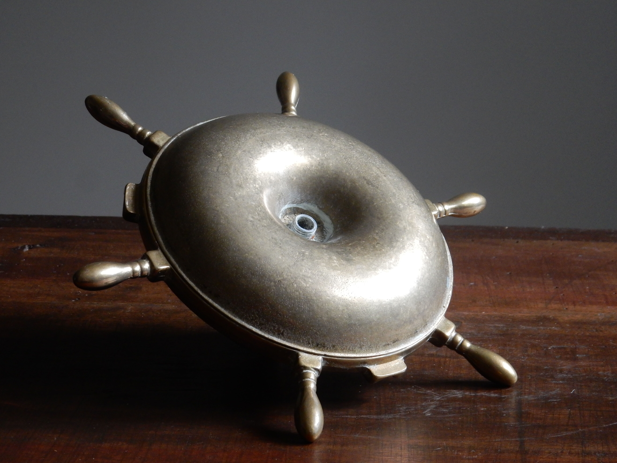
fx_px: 1765
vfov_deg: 14.9
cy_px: 232
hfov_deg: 19.8
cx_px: 308
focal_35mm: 99
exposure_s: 1/30
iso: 400
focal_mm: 17.6
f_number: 5.3
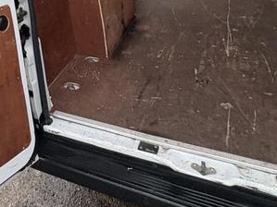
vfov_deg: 28.7
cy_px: -55
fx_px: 336
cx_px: -7
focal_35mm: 42
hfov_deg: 39.0
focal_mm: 2.22
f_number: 2.2
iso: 250
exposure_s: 1/70
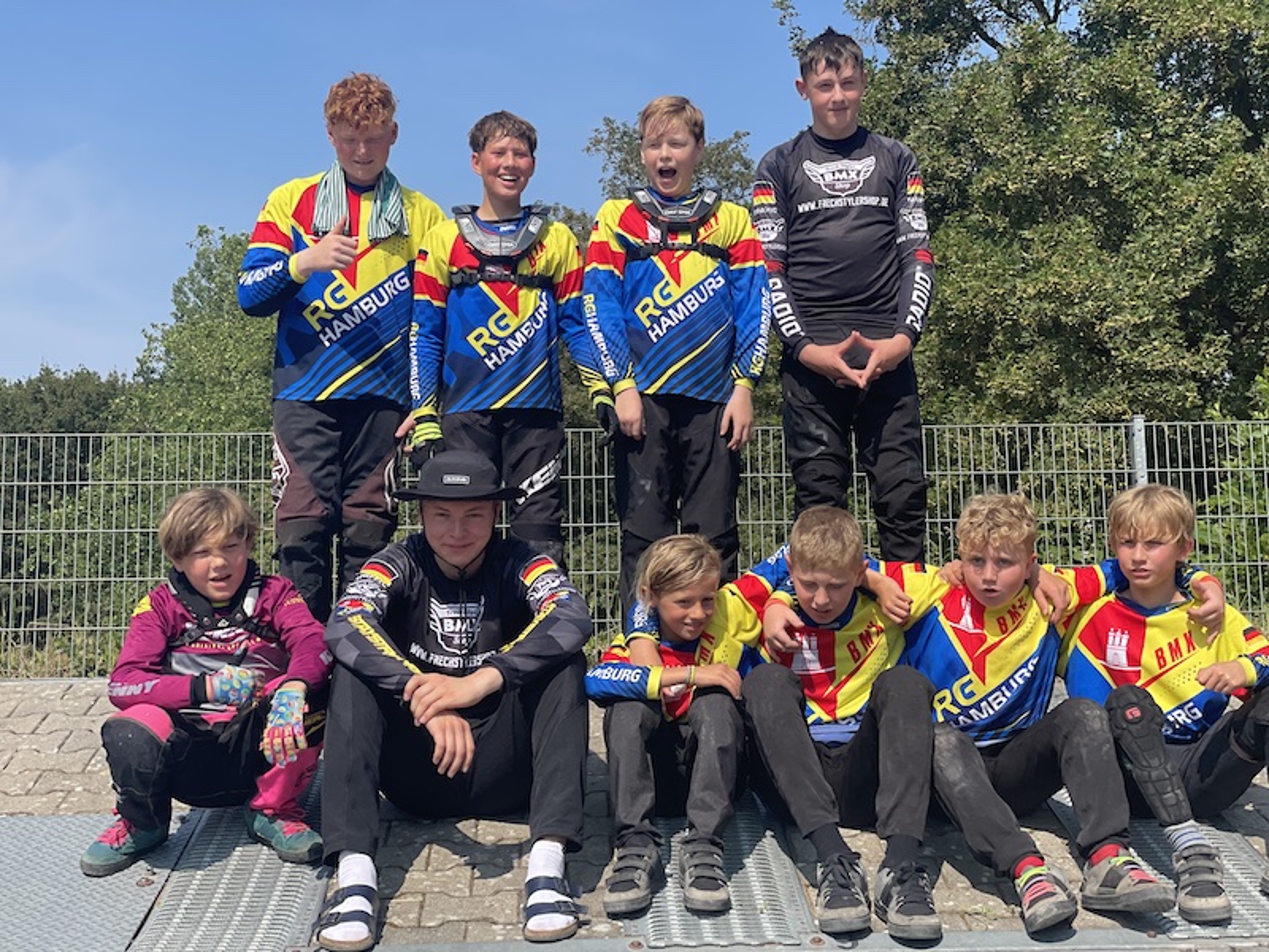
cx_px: 634
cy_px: 476
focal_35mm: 52
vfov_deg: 28.0
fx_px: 1906
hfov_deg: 36.8
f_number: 2
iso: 32
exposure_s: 1/1546
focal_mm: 6
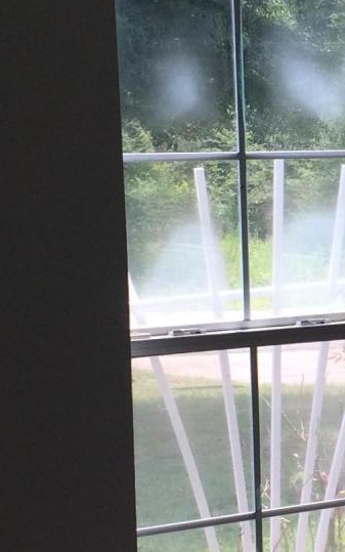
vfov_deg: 18.3
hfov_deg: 10.7
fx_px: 1715
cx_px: 639
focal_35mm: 114
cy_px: 300
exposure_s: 1/357
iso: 32
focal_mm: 4.15
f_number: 2.2
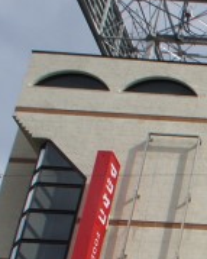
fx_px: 989
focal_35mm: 129
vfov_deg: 13.9
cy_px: 399
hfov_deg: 10.3
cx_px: 508
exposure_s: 1/500
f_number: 6.3
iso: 200
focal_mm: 16
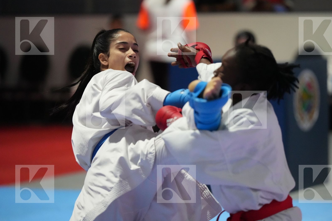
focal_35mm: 204
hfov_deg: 10.1
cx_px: 176
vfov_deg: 6.7
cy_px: 110
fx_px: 1881
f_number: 2.8
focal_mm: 180
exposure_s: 1/800
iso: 8000
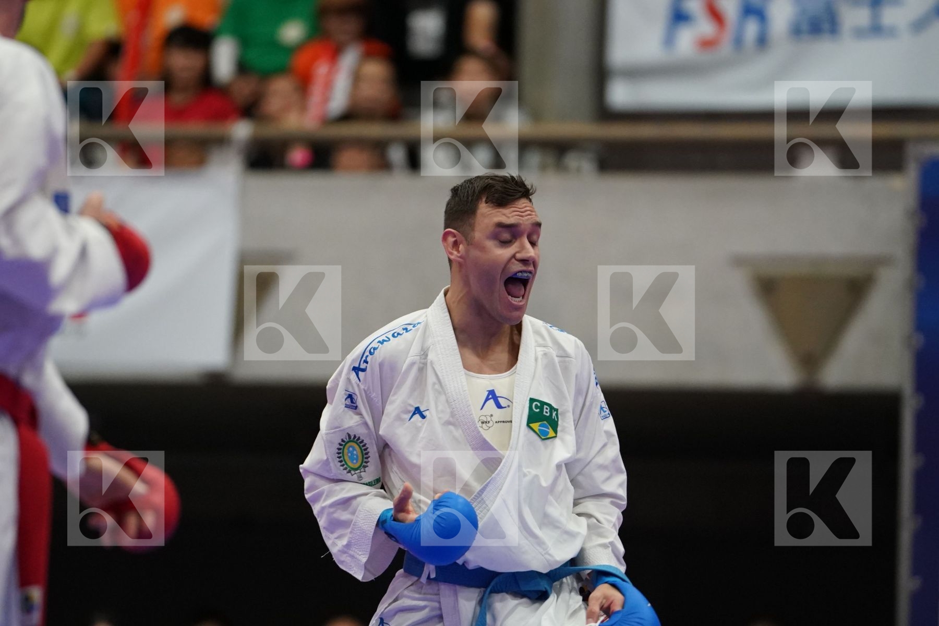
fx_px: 7824
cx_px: 470
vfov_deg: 4.6
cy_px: 313
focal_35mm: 300
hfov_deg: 6.9
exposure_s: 1/1000
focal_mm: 200
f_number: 2.8
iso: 3200
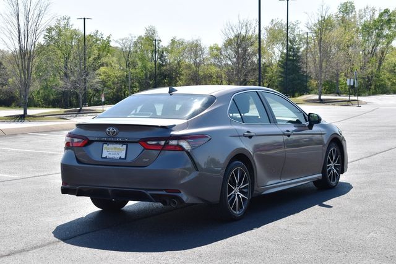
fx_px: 792
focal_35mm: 72
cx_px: 198
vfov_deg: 18.9
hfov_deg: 28.1
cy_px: 132
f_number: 8
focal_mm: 48
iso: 100
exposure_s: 1/250
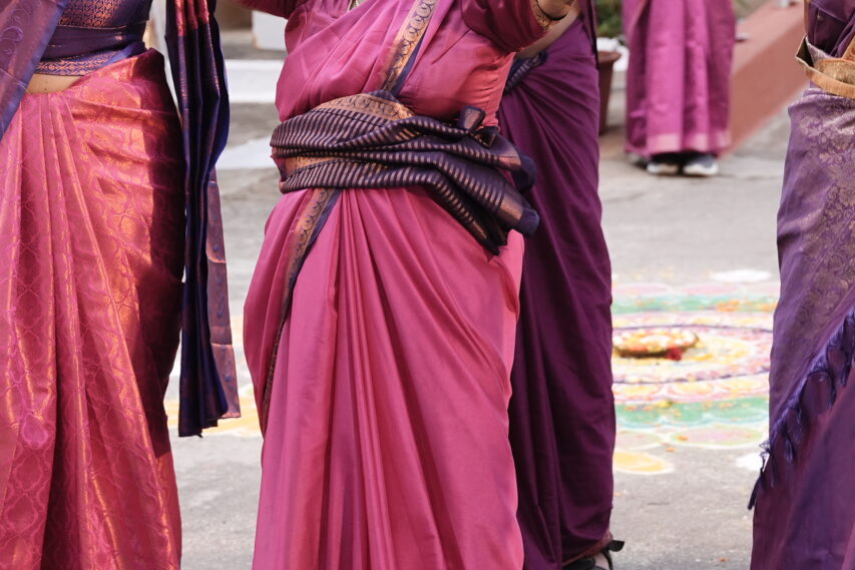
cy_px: 134
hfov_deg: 16.4
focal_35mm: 124
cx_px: 690
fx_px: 2950
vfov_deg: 11.0
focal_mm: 41.4
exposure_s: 1/125
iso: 500
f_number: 2.8
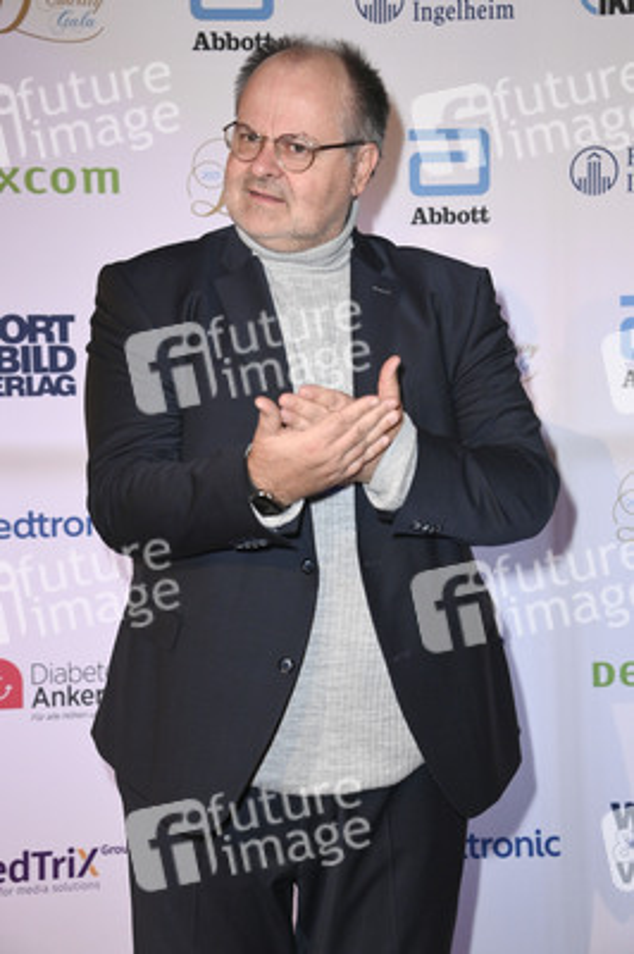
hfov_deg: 19.4
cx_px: 317
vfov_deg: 28.9
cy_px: 477
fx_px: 1852
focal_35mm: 70
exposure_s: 1/160
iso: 3200
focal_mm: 70
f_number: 5.6
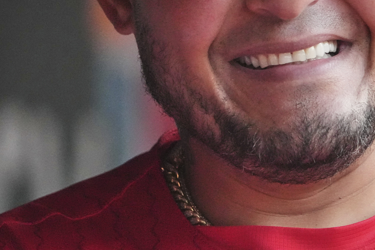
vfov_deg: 0.9
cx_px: 372
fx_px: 16436
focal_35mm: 1578
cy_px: 4
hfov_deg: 1.3
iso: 12800
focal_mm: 594
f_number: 6.3
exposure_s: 1/1600
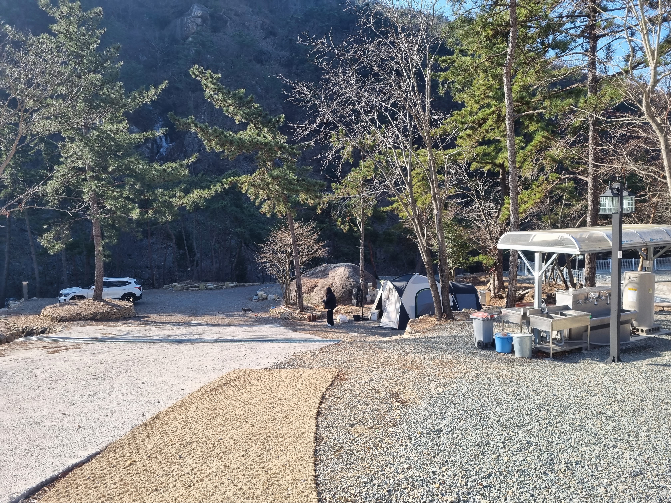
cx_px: 336
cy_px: 252
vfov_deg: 53.1
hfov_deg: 67.3
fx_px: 504
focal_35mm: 26
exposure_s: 1/894
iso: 50
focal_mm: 5.4
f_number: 1.8
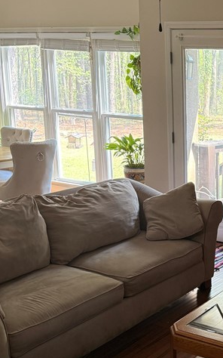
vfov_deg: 36.8
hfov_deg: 21.6
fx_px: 535
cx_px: 276
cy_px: 210
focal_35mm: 55
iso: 200
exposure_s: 1/69
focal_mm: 6.76
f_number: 1.78
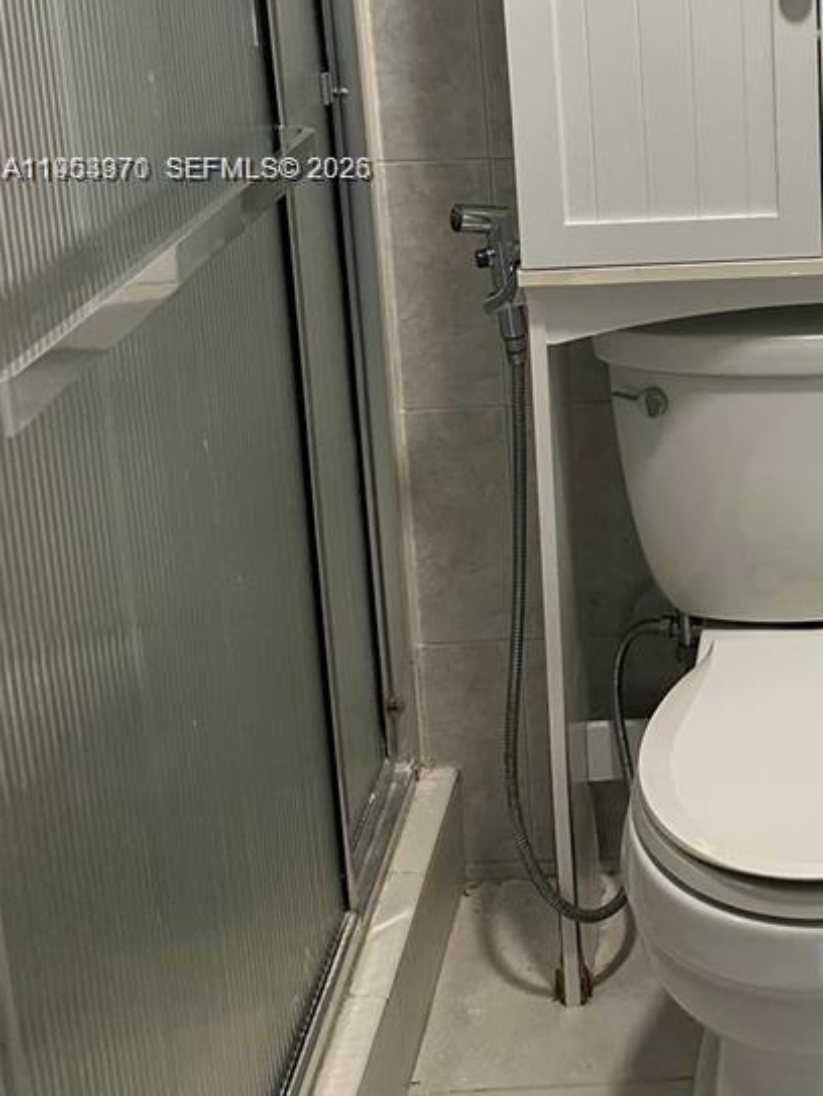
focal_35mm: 53
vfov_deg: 34.7
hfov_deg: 25.5
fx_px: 1678
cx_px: 906
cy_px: 172
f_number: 1.78
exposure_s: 1/120
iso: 200
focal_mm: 6.86
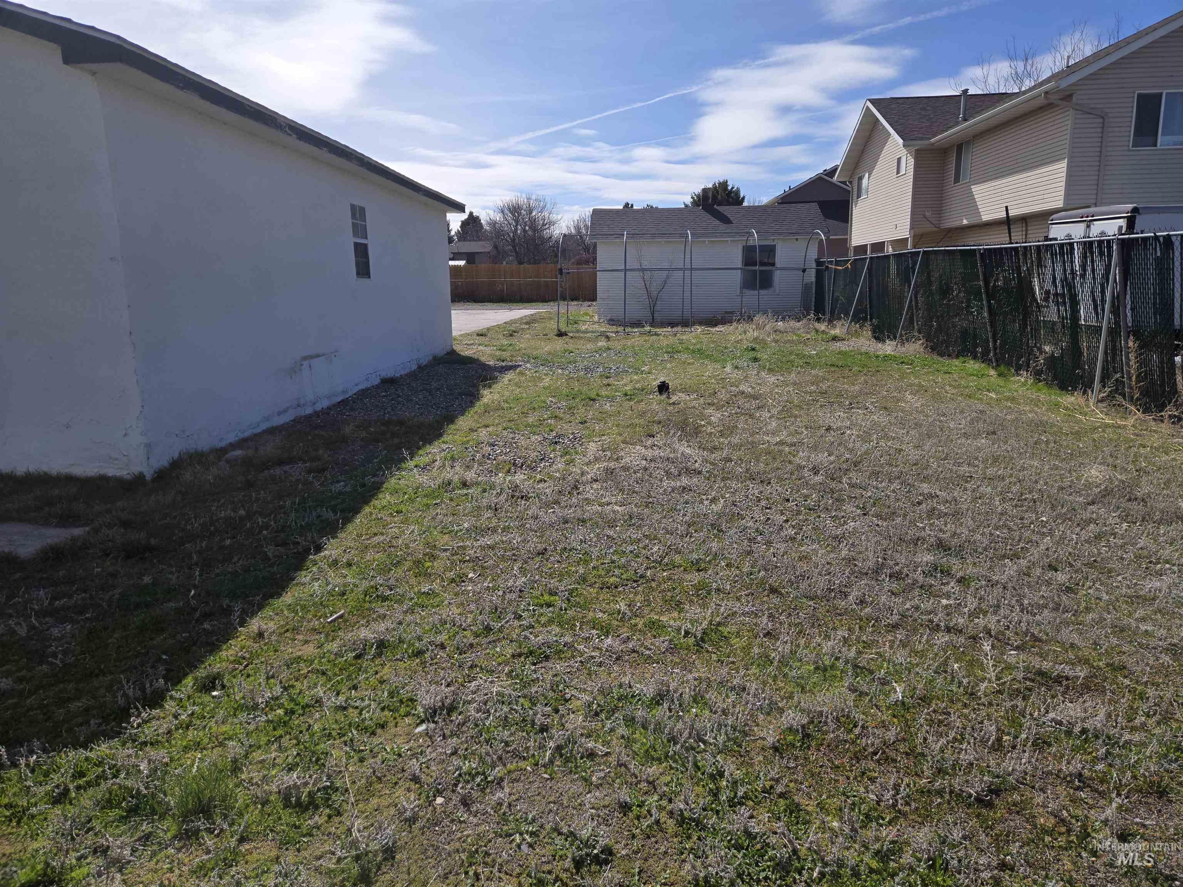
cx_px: 592
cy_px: 444
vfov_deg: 58.9
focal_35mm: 23
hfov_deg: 73.9
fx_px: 786
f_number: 1.8
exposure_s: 1/2953
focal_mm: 5.4
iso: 25
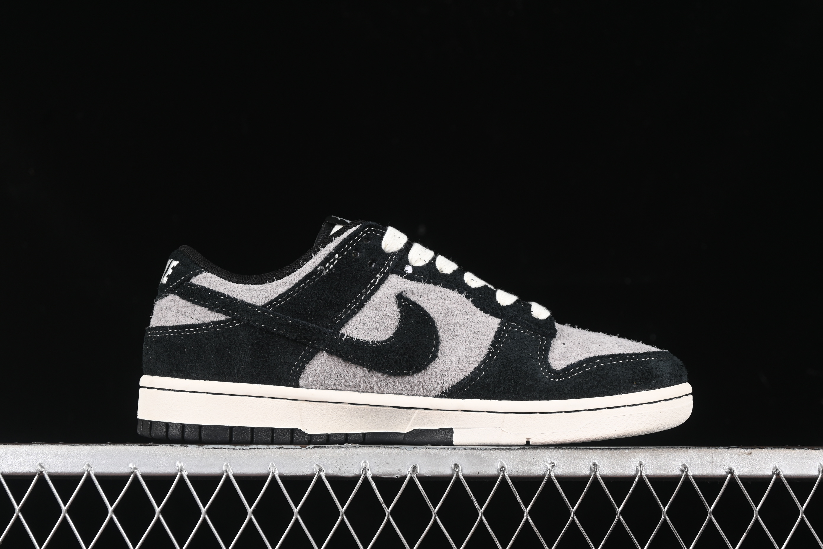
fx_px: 1714
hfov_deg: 27.0
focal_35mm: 75
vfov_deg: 18.2
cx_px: 412
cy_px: 274
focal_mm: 50
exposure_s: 1/60
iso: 160
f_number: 6.3
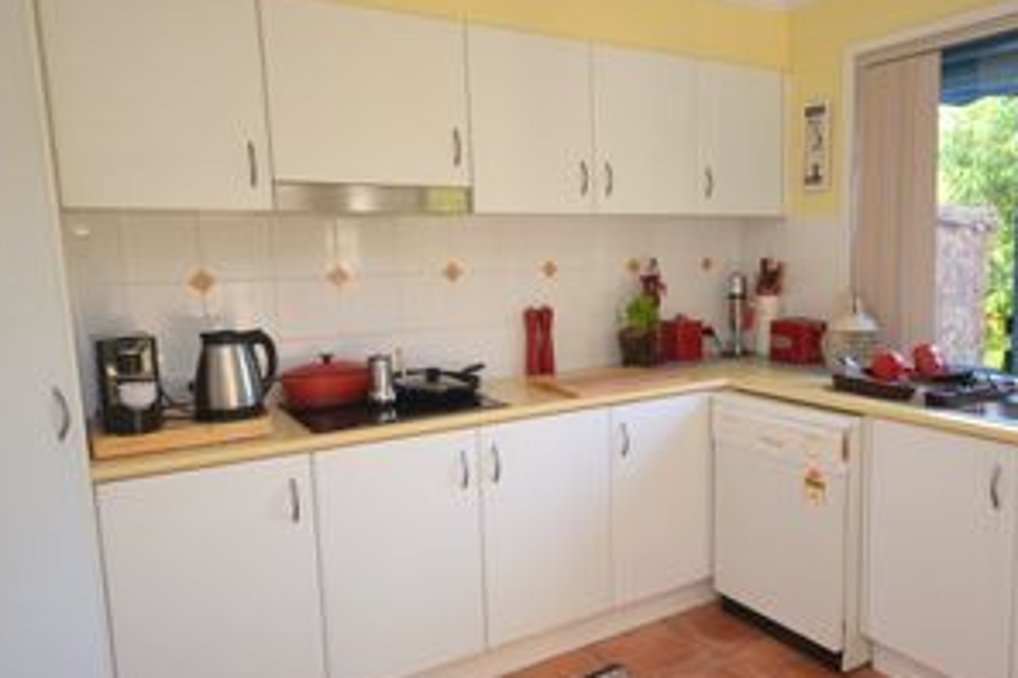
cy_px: 356
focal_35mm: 27
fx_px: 774
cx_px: 650
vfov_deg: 47.2
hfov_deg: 65.4
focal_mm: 11.5
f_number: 4.2
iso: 560
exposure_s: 1/60
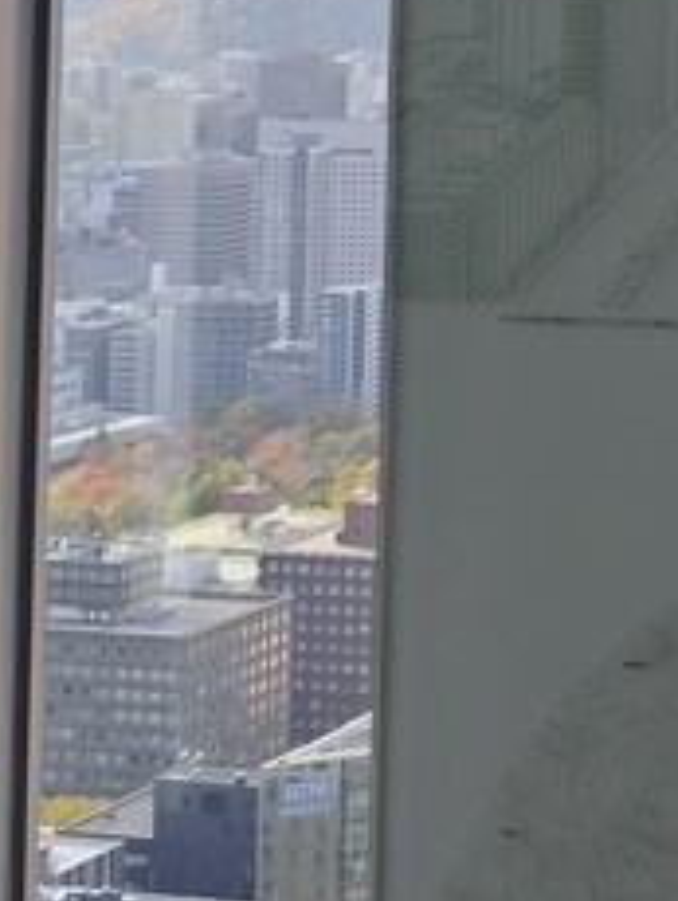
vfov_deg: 15.7
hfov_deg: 11.6
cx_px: 1133
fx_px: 3128
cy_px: -215
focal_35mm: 120
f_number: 1.65
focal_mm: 6.18
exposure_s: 1/120
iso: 64
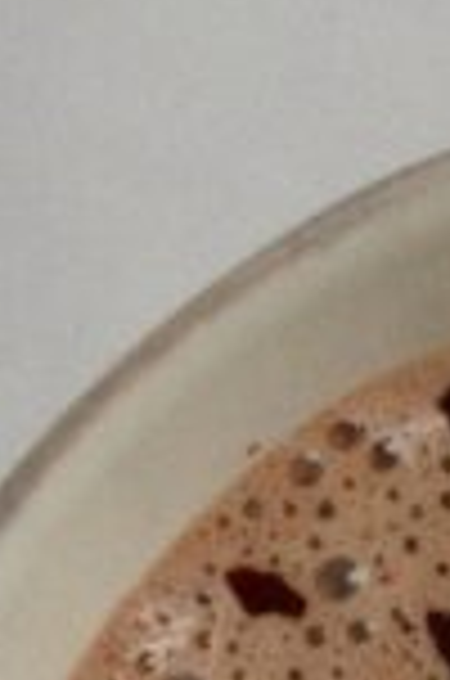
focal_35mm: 238
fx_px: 4483
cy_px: 1189
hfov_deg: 5.7
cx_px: 740
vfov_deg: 8.4
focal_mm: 23
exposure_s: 1/220
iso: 500
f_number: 4
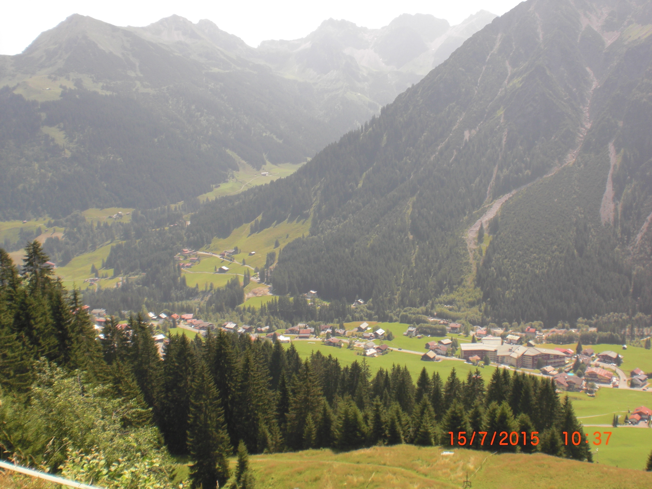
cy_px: 244
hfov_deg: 49.0
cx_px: 326
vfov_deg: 37.7
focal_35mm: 38
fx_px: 716
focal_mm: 6.3
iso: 64
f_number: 5.6
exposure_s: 1/250
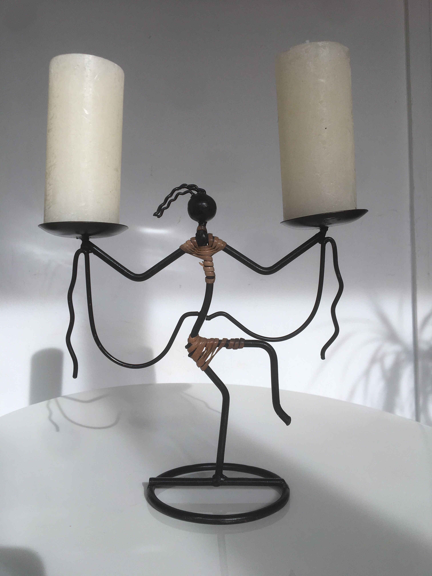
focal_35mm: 29
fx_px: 483
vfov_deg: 61.7
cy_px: 288
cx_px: 216
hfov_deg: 48.2
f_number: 2.2
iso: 25
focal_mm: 4.15
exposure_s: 1/422
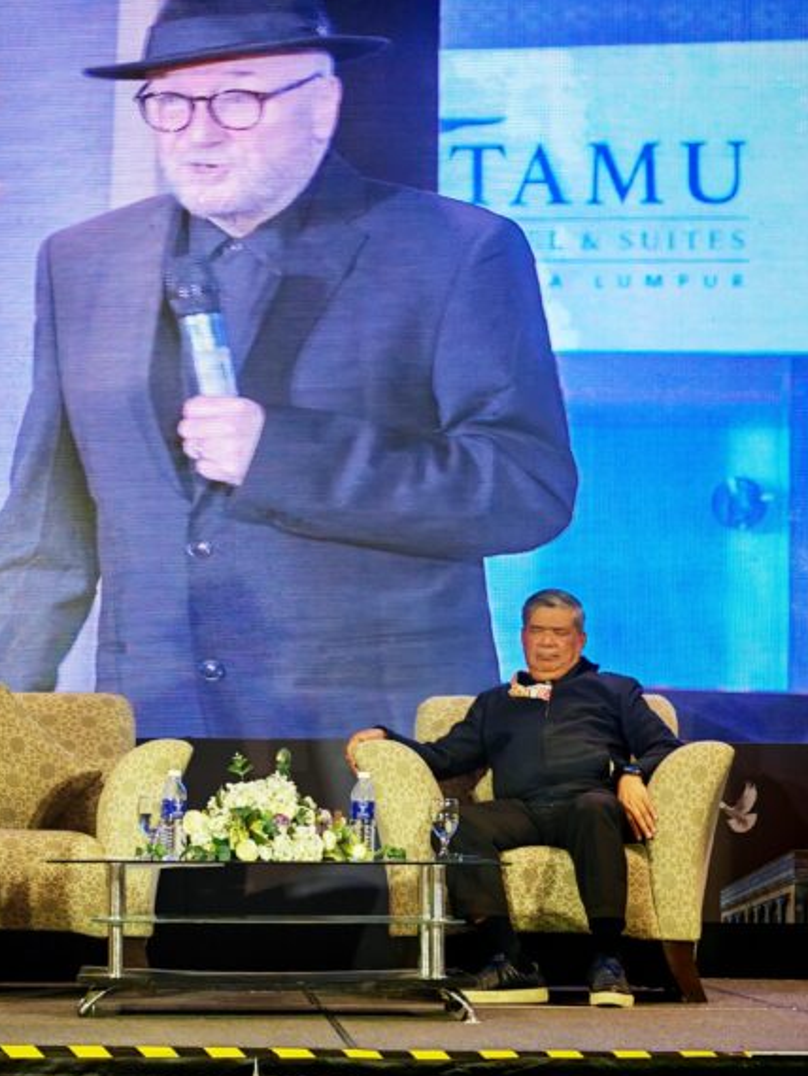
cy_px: 542
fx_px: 3017
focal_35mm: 97
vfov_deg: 20.2
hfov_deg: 15.2
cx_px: 206
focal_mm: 15.38
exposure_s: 1/60
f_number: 2.6
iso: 1600
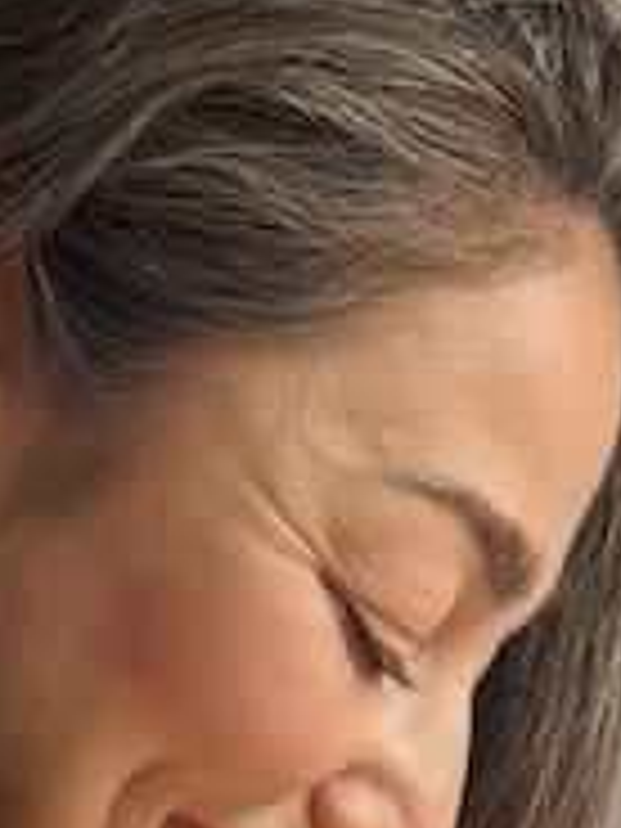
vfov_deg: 9.9
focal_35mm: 167
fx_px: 3995
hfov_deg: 8.9
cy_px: 2174
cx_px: 454
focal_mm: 6.76
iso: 100
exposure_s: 1/121
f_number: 1.78
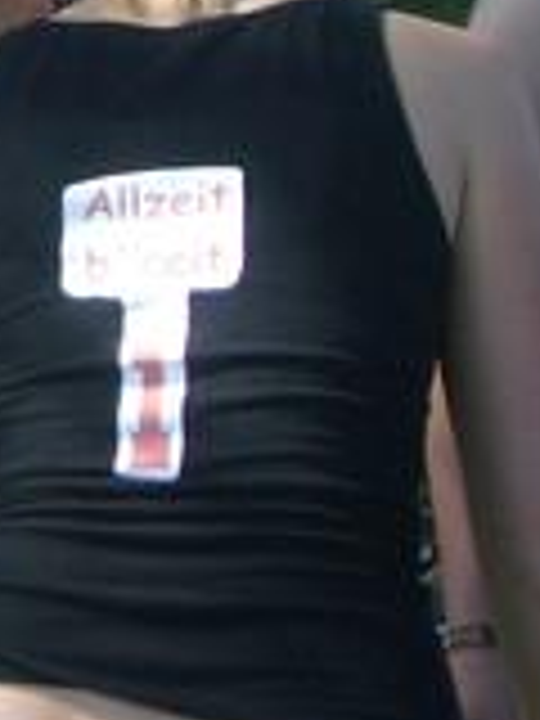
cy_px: 0
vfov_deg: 13.9
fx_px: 2912
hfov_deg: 10.2
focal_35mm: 140
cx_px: -324
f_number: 2.6
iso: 50
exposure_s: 1/200
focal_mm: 5.8
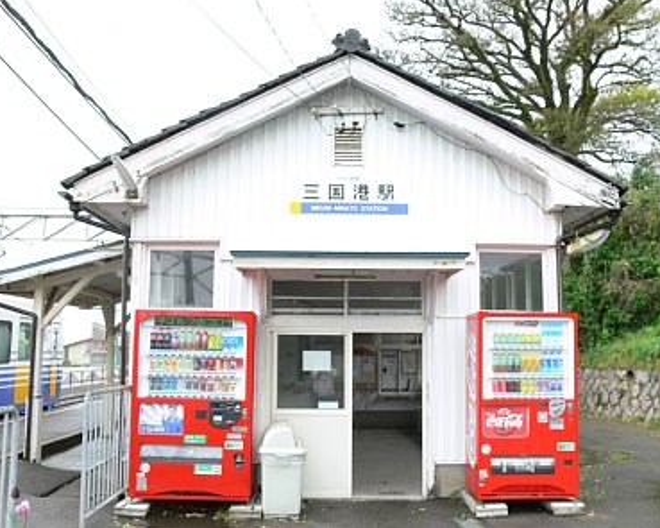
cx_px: 336
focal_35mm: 37
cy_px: 261
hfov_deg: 49.1
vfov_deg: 40.1
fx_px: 723
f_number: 3.6
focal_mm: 7.4
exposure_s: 1/50
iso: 80
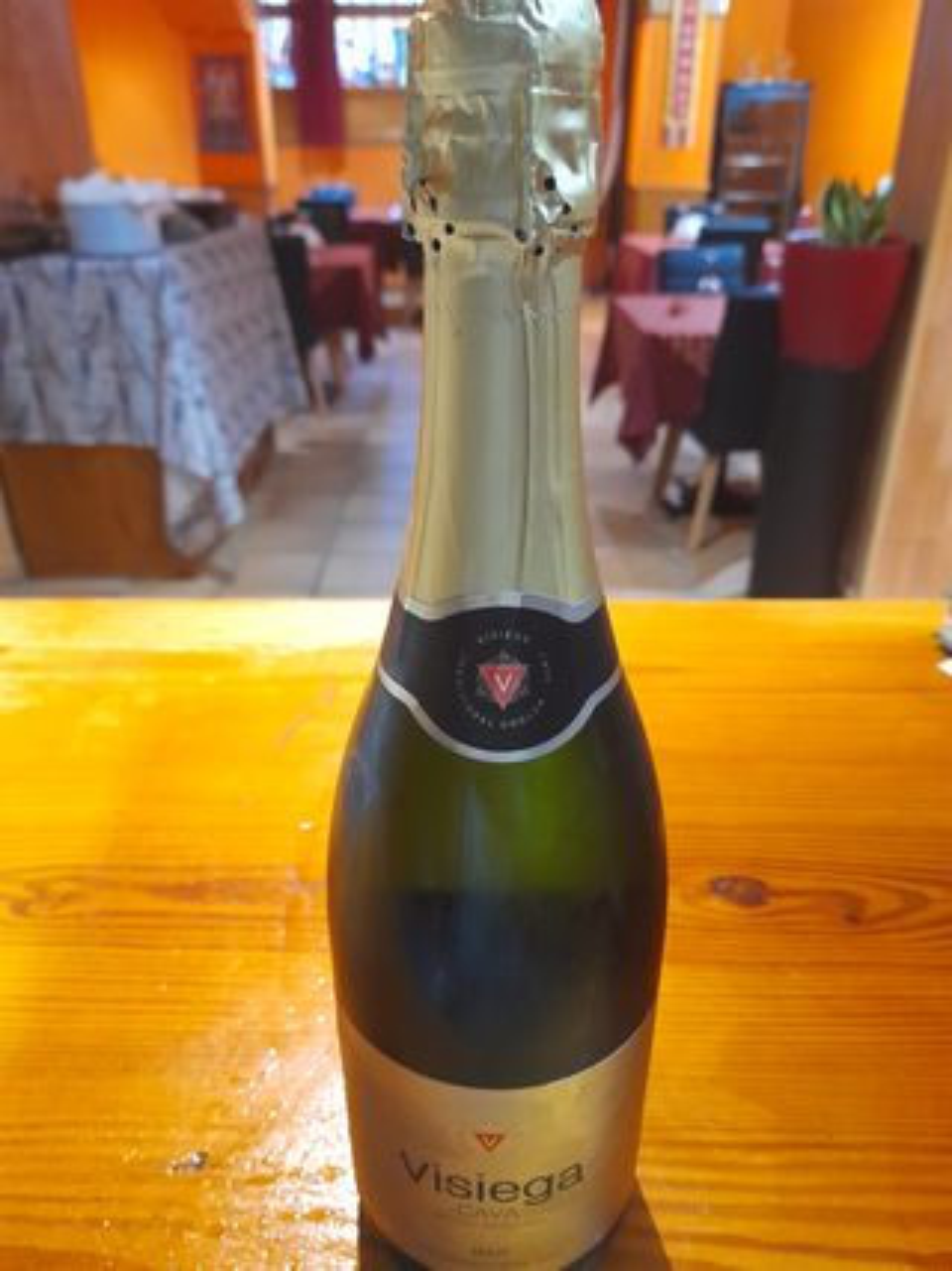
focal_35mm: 25
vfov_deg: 69.4
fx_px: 917
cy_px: 636
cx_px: 476
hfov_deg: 54.9
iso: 800
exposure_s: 1/20
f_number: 2
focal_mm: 4.6
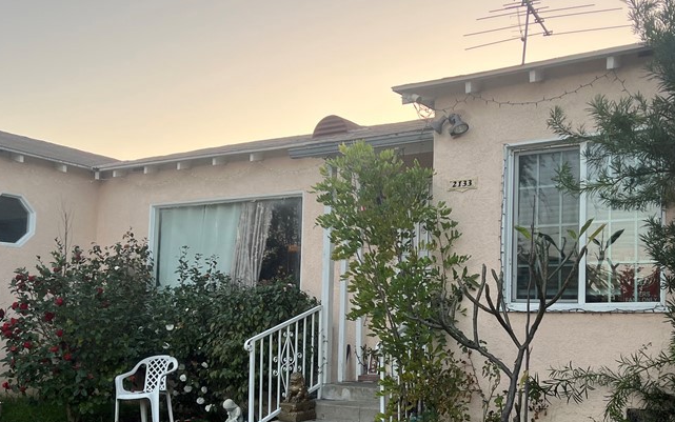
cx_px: 399
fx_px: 810
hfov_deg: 45.1
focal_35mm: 44
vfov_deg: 29.1
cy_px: 261
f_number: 1.5
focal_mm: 5.7
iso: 50
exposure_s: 1/488
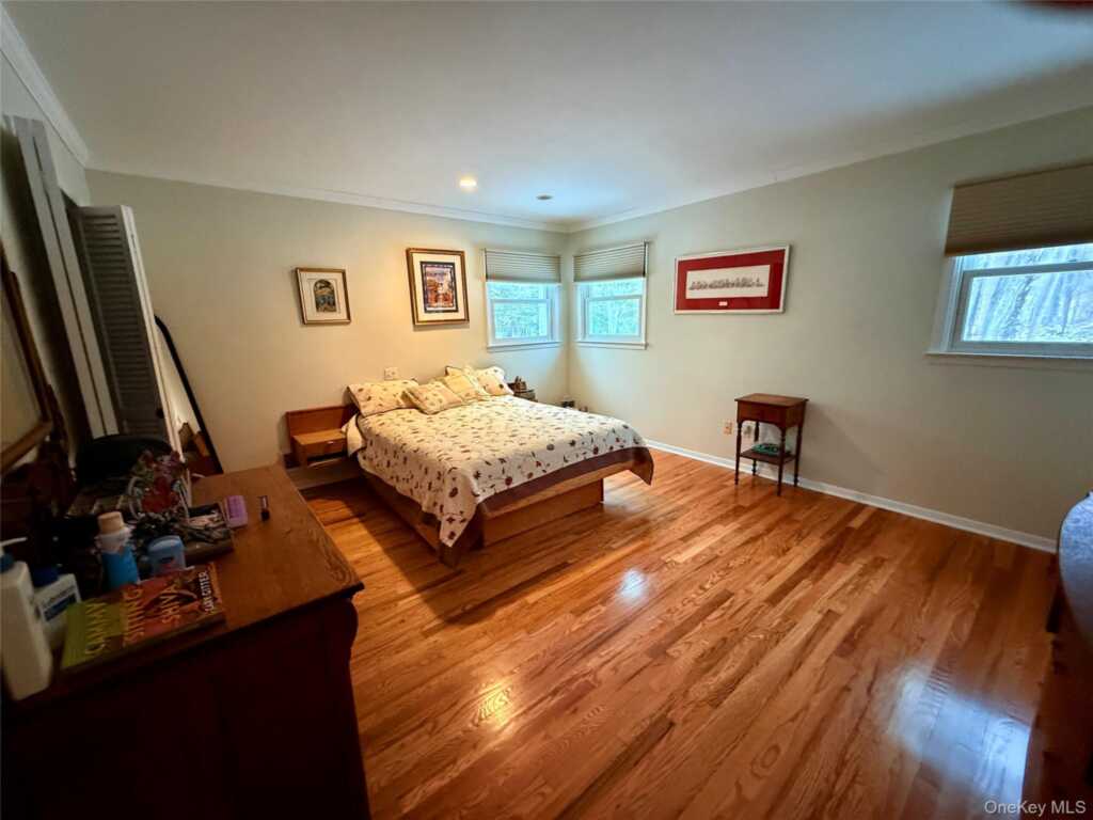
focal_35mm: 14
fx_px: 442
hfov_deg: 102.1
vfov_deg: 85.7
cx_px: 546
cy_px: 410
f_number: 2.2
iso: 800
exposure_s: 1/60
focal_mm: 2.22
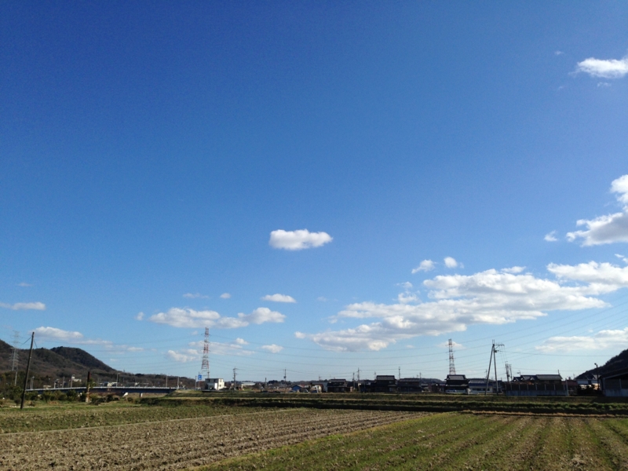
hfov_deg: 55.4
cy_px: 236
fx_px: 599
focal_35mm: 33
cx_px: 314
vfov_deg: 42.9
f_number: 2.4
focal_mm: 4.12
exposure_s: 1/2463
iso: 50
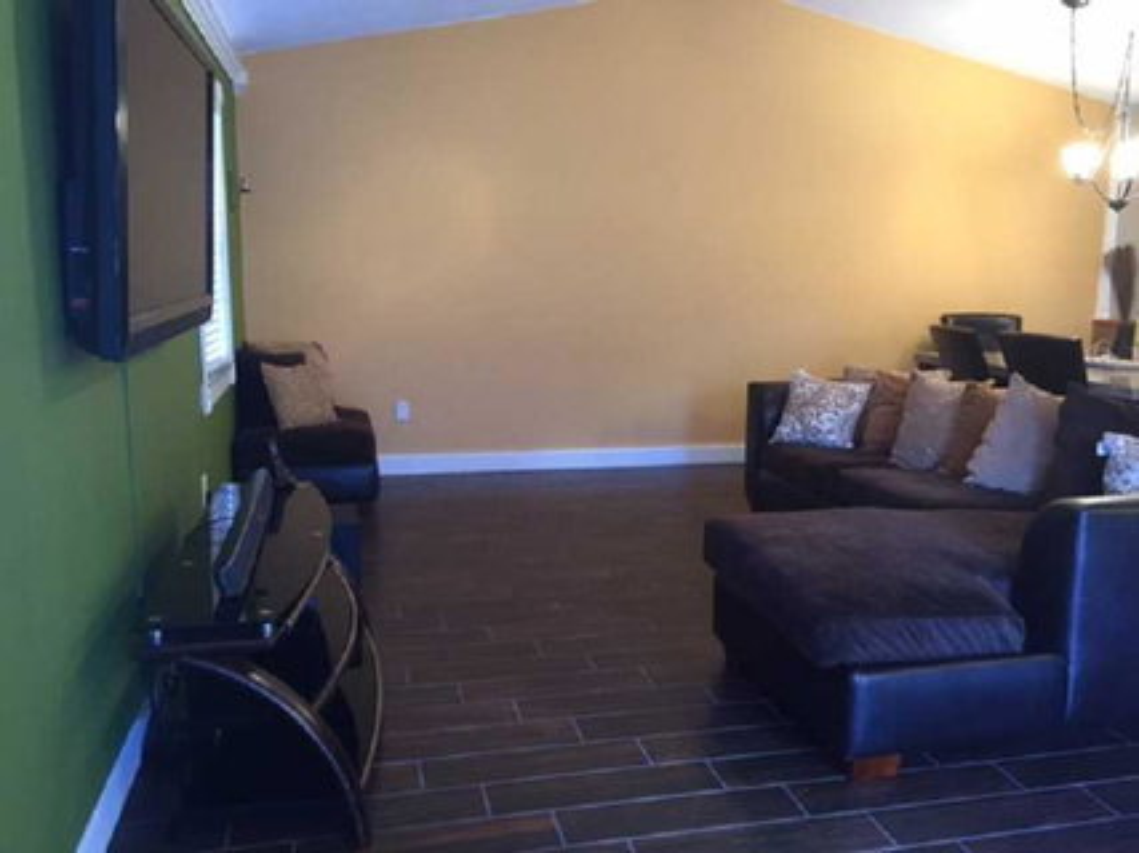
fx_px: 954
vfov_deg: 48.2
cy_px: 426
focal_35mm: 29
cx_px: 570
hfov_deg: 61.7
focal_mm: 4.15
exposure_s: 1/30
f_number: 2.2
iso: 250
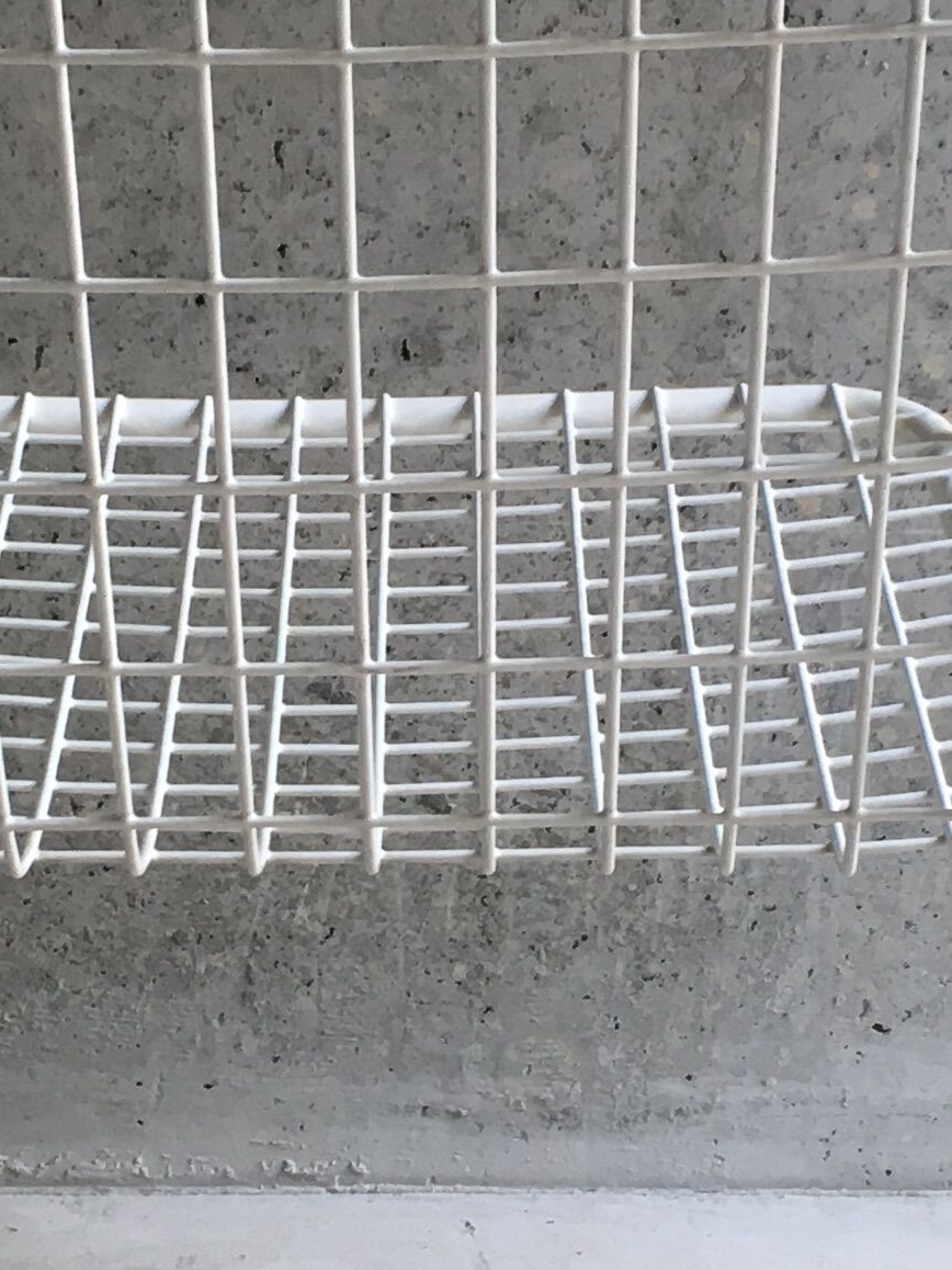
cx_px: 344
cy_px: 871
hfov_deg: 14.6
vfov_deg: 19.4
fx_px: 3705
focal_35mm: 101
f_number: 2.2
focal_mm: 4.15
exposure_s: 1/33
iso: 25
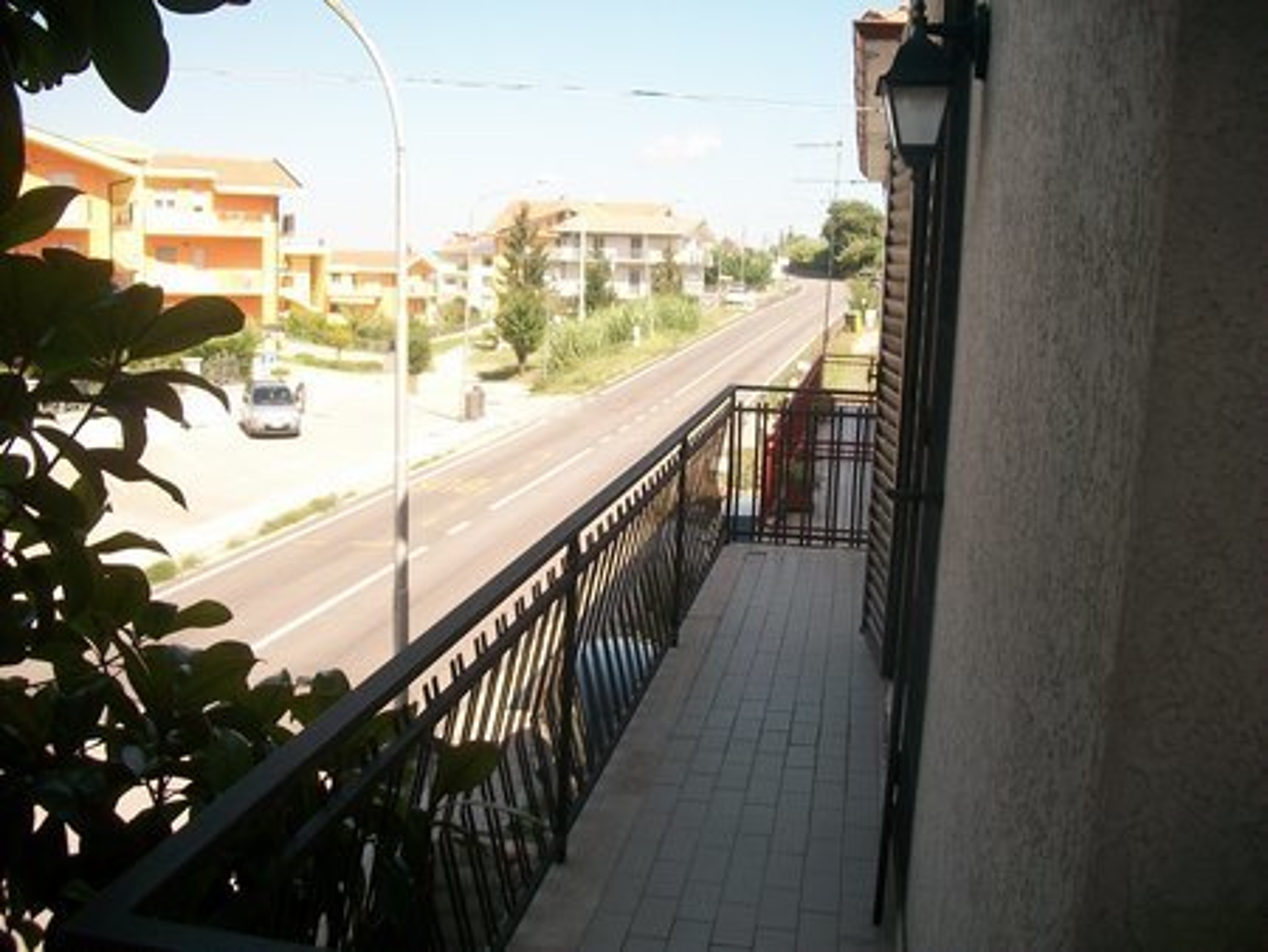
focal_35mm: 32
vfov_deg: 44.2
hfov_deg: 56.8
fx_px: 1173
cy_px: 476
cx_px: 634
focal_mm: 5.7
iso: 80
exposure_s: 1/640
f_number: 2.9
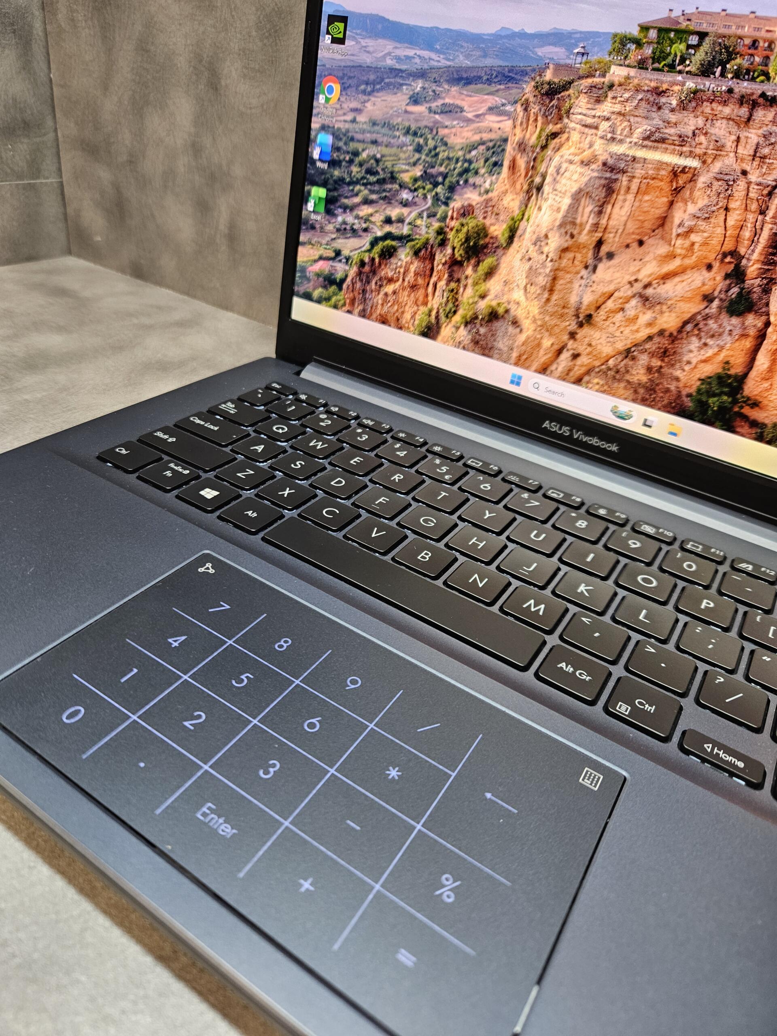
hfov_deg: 58.9
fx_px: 688
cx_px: 388
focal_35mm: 23
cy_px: 518
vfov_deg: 73.9
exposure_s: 1/100
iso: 160
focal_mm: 5.4
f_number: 1.8
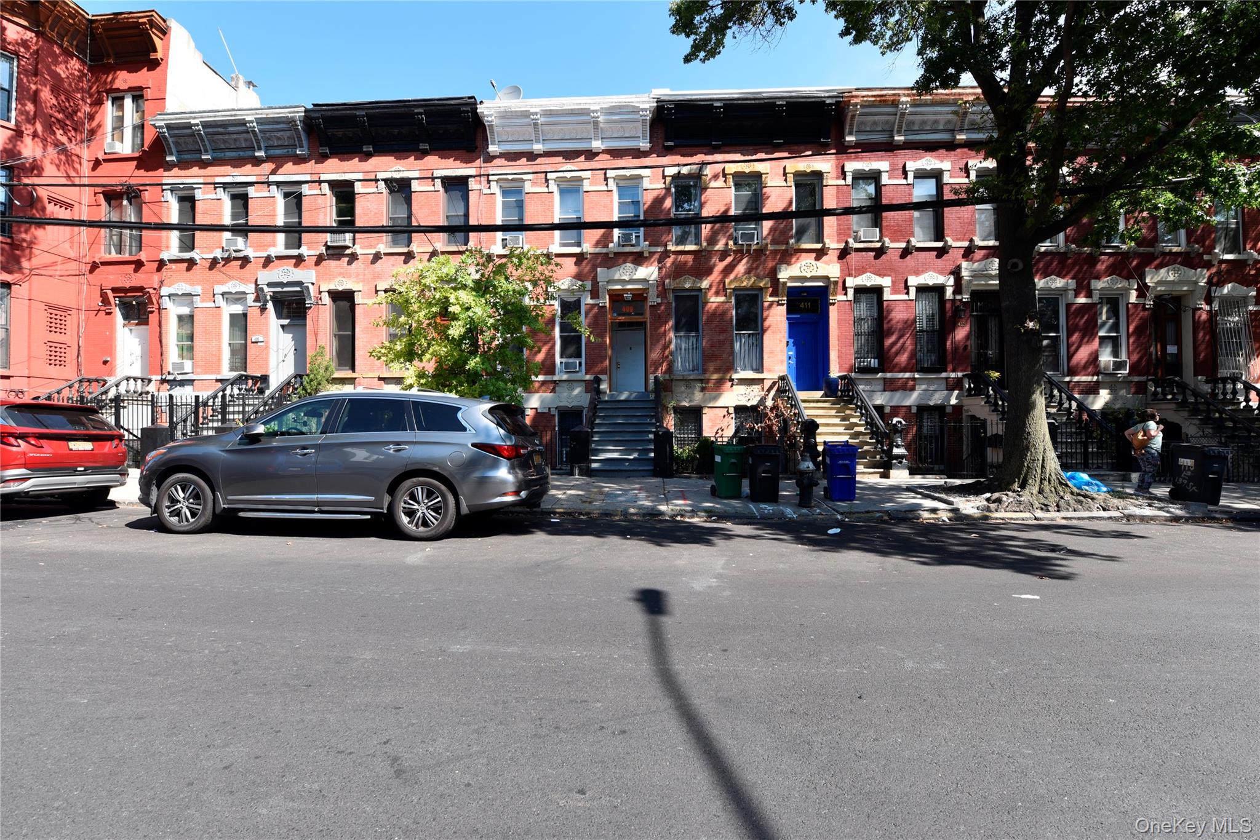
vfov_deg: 81.2
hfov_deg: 104.2
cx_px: 630
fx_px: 490
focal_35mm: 14
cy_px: 420
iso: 200
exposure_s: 1/200
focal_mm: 14
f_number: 7.1
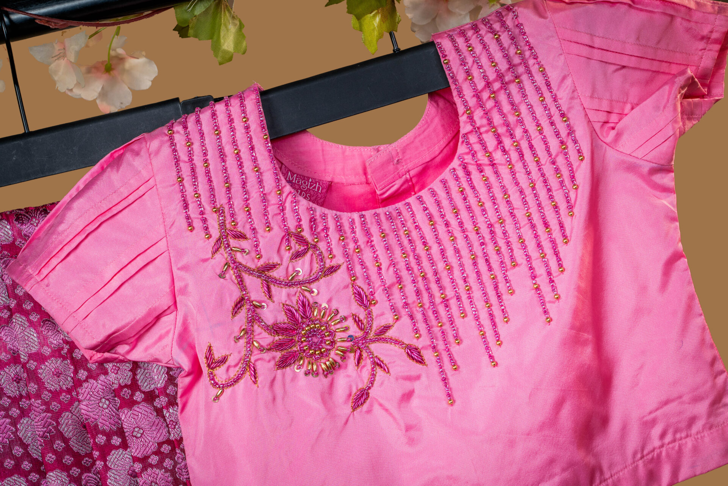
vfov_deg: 13.4
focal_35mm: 102
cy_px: 243
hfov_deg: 20.0
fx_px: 2063
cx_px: 364
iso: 50
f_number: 9
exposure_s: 1/125
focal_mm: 102
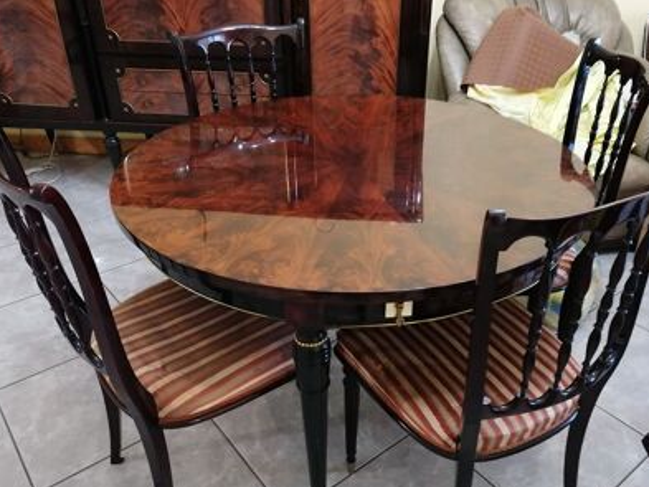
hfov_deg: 55.2
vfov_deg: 43.0
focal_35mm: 33
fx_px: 619
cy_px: 241
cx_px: 357
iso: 500
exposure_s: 1/20
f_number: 1.8
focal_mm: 4.75
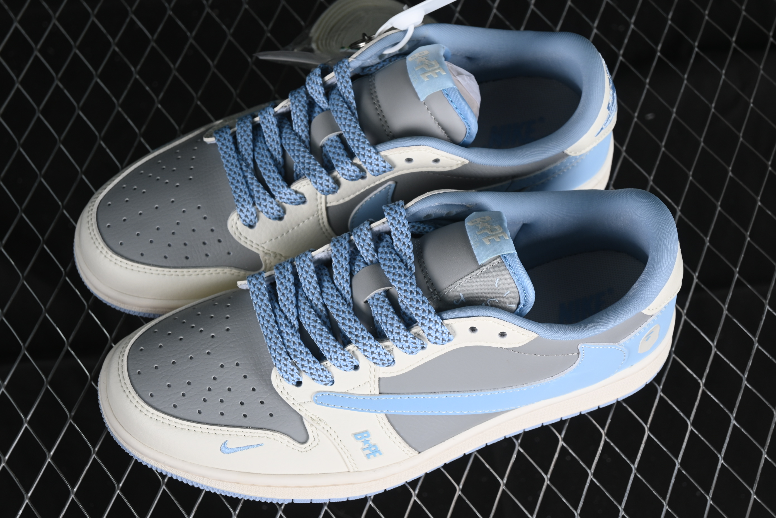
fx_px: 1617
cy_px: 259
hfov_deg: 27.0
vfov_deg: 18.2
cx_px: 388
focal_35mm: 75
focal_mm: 50
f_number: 7.1
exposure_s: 1/80
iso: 160
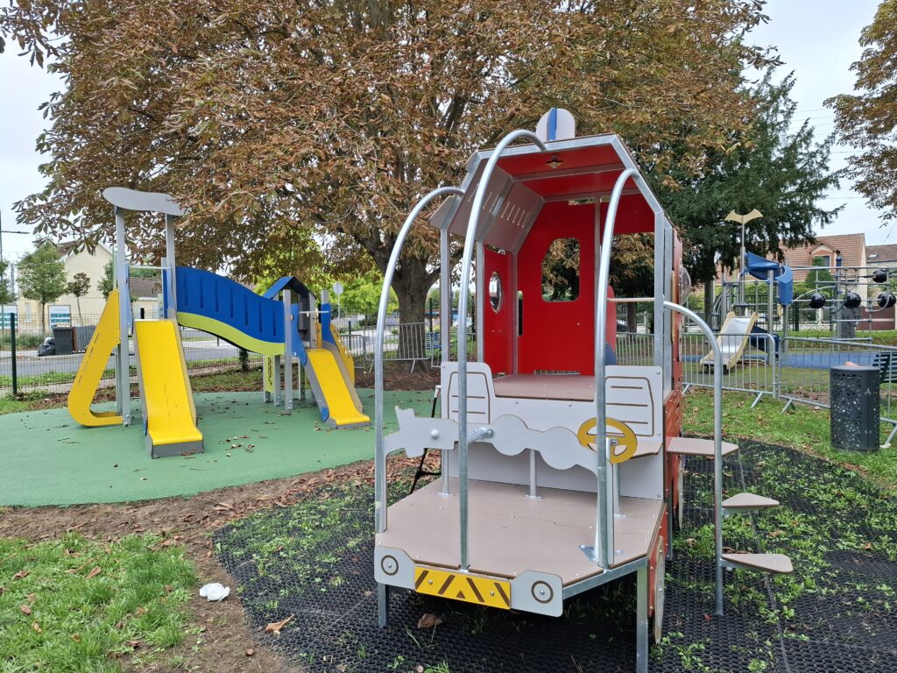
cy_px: 336
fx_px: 596
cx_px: 448
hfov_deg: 73.9
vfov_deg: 58.9
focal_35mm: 23
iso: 50
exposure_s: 1/382
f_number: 1.8
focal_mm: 5.54
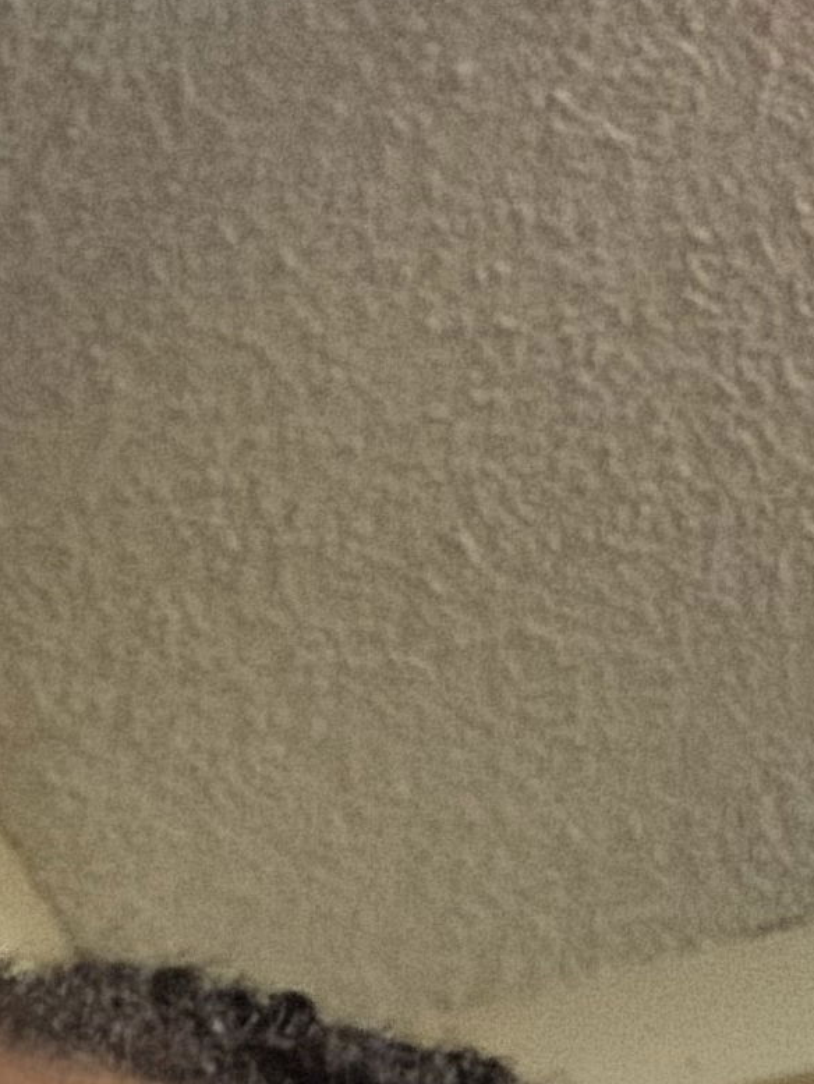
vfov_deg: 15.0
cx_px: -194
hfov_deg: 12.1
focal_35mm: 119
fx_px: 3729
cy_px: 1775
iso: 1250
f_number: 1.9
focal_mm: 2.69
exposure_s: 1/15
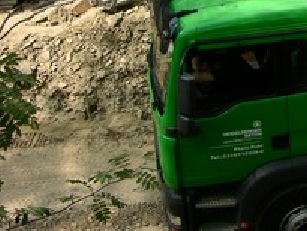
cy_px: -100
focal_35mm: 105
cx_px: 440
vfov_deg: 13.4
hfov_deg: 17.2
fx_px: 932
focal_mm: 8.9
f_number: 6.3
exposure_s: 1/94.8
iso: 50
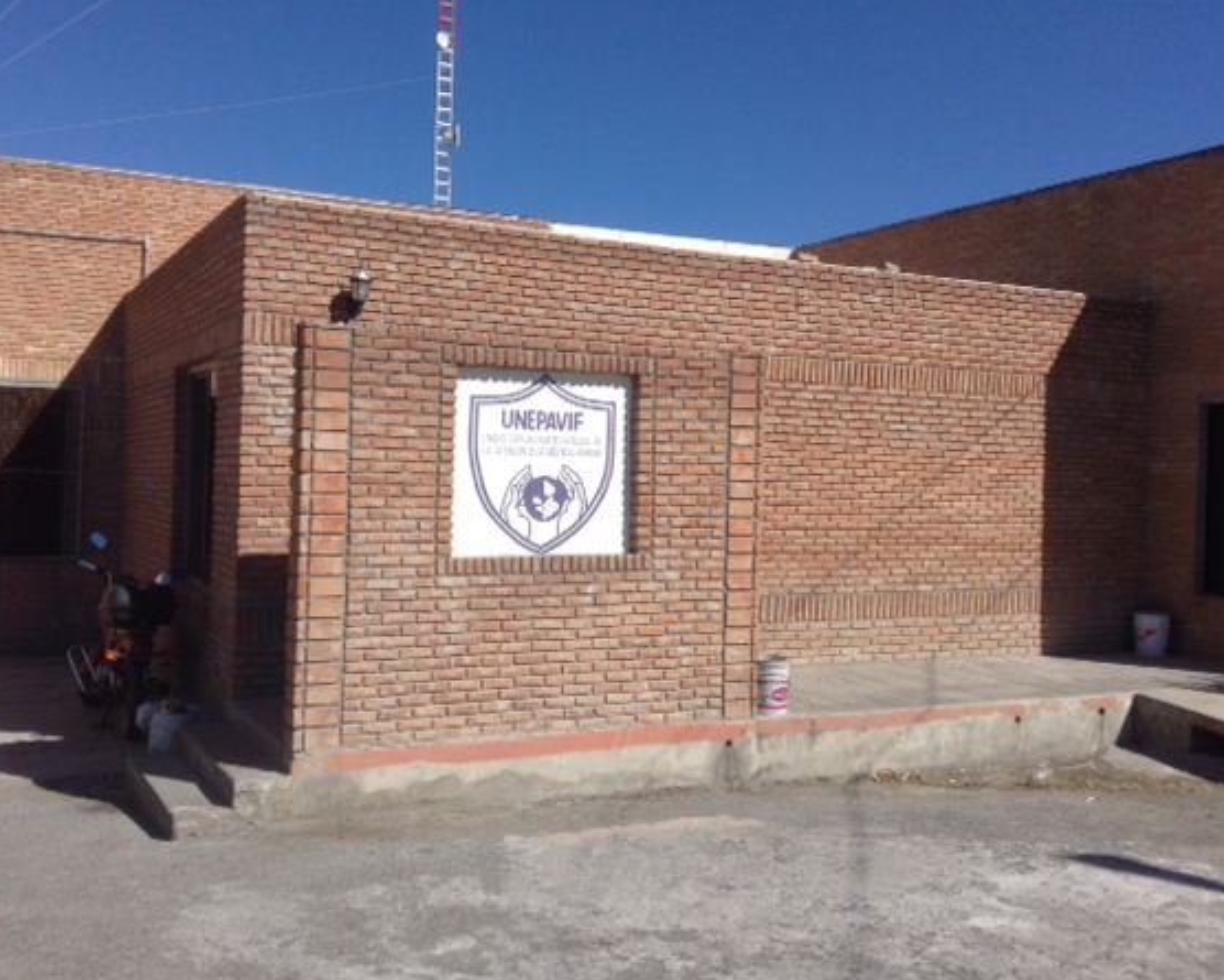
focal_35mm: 37
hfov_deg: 49.0
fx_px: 1341
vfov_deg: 40.1
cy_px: 467
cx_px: 539
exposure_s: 1/1610
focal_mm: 3.3
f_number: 2.4
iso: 32
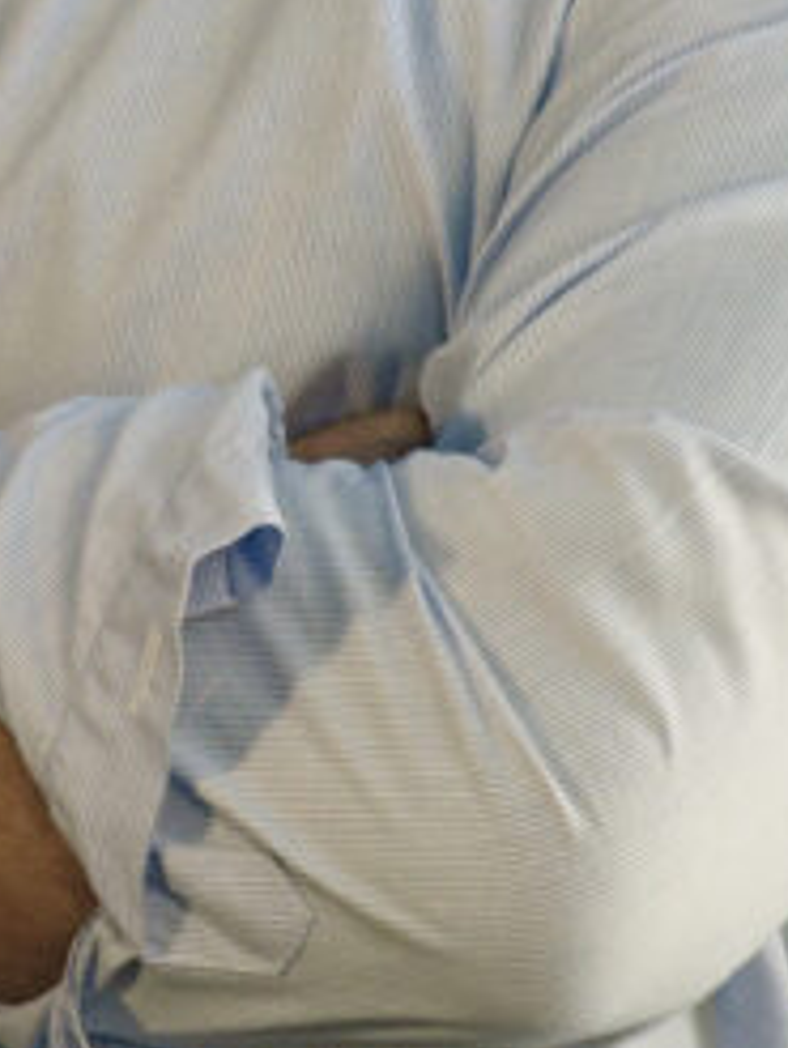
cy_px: -285
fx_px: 8696
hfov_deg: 5.2
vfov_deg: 6.8
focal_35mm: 287
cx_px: -21
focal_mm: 48
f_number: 5.6
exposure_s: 1/125
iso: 640
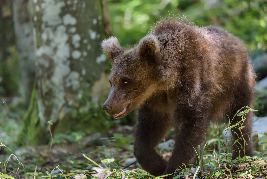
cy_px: 90
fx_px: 4452
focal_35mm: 600
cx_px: 134
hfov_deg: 3.4
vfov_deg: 2.3
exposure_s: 1/250
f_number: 6.3
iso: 1600
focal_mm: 600
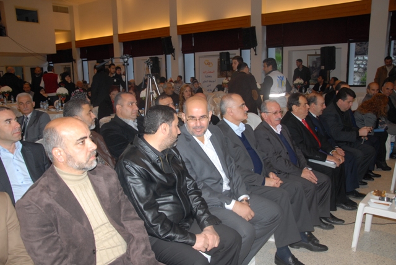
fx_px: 347
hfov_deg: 59.4
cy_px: 132
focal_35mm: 32
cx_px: 198
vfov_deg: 41.8
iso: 400
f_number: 4
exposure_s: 1/60
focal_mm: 21
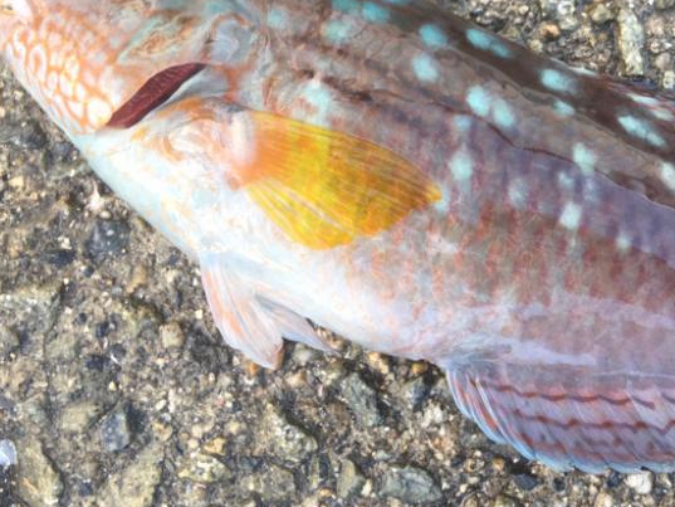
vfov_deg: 27.0
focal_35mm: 54
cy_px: 200
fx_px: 1053
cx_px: 478
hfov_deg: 35.0
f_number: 2.2
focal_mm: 4.15
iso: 32
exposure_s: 1/60
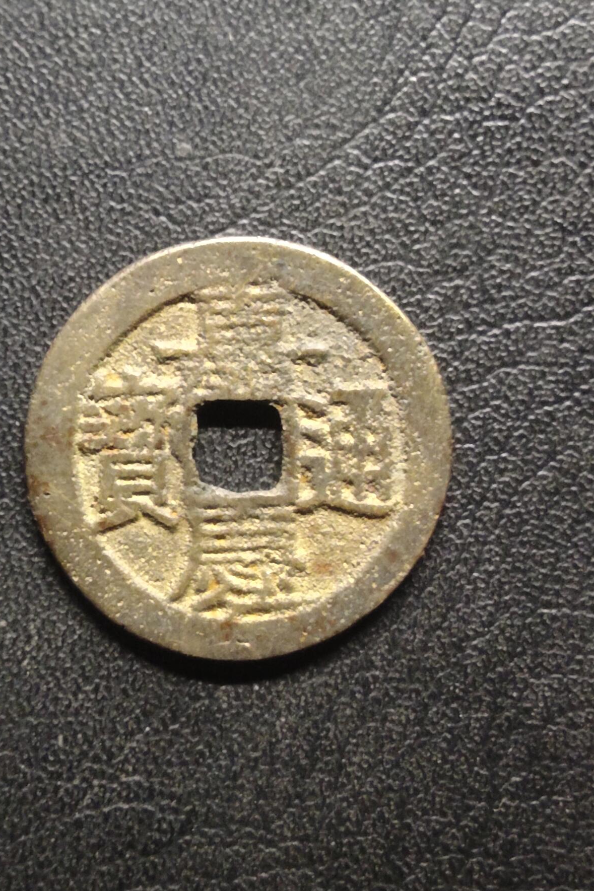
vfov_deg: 37.5
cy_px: 445
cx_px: 263
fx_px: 1312
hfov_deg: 25.5
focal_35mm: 53
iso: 1250
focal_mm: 3.42
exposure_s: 1/20
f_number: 2.2
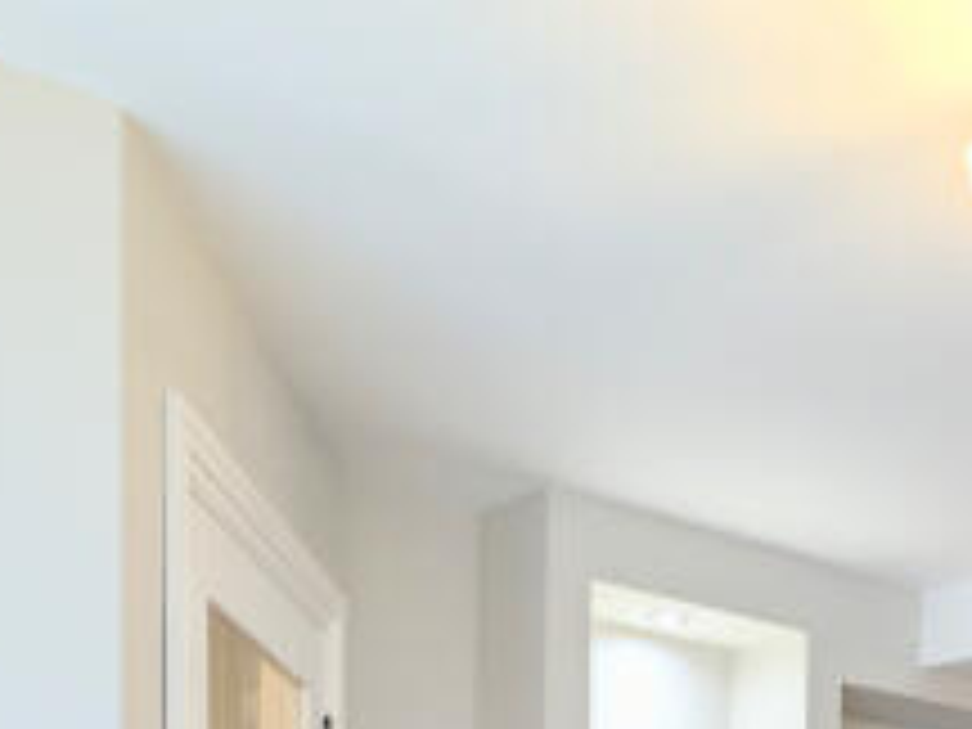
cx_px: 832
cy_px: 1078
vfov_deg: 21.7
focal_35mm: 57
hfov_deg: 32.5
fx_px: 1601
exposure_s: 1/45.5
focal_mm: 2.23
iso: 39
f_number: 1.95
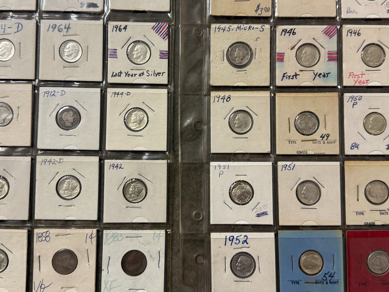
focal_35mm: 37
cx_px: 193
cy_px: 133
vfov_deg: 38.6
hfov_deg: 50.1
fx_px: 416
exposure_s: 1/60
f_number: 1.78
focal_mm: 6.76
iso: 160
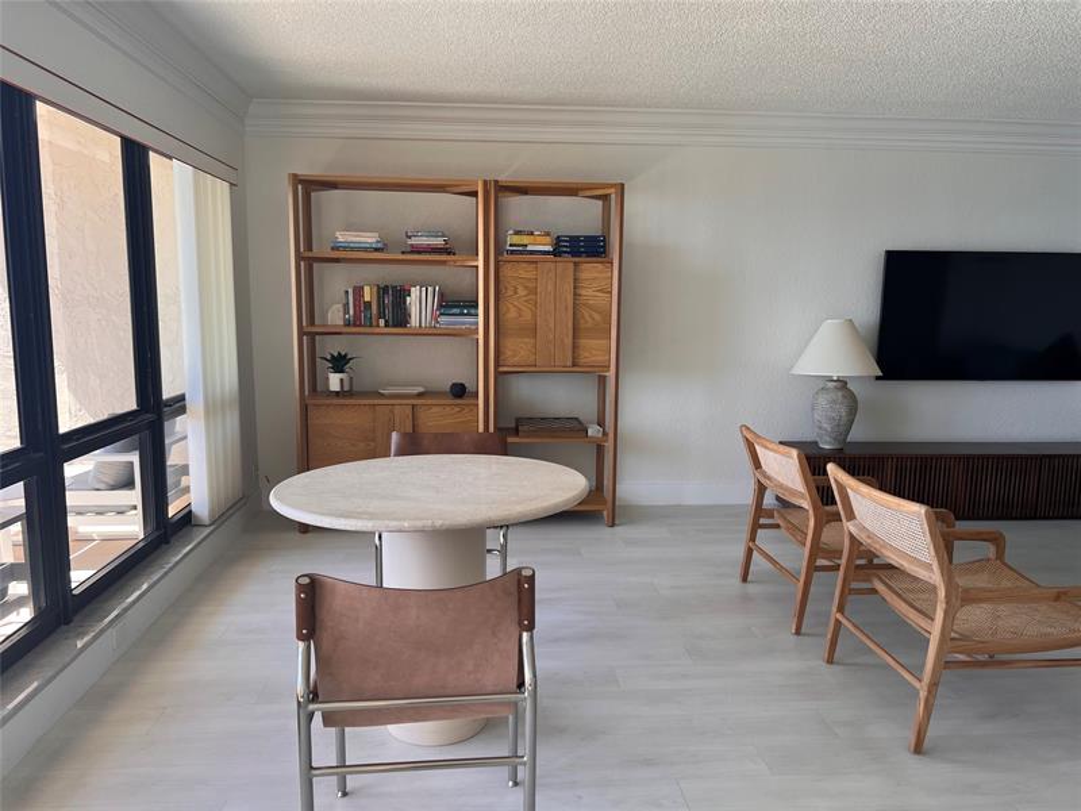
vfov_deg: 53.1
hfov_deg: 67.3
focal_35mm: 26
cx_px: 540
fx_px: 812
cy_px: 406
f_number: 1.5
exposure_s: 1/121
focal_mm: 5.7
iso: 40
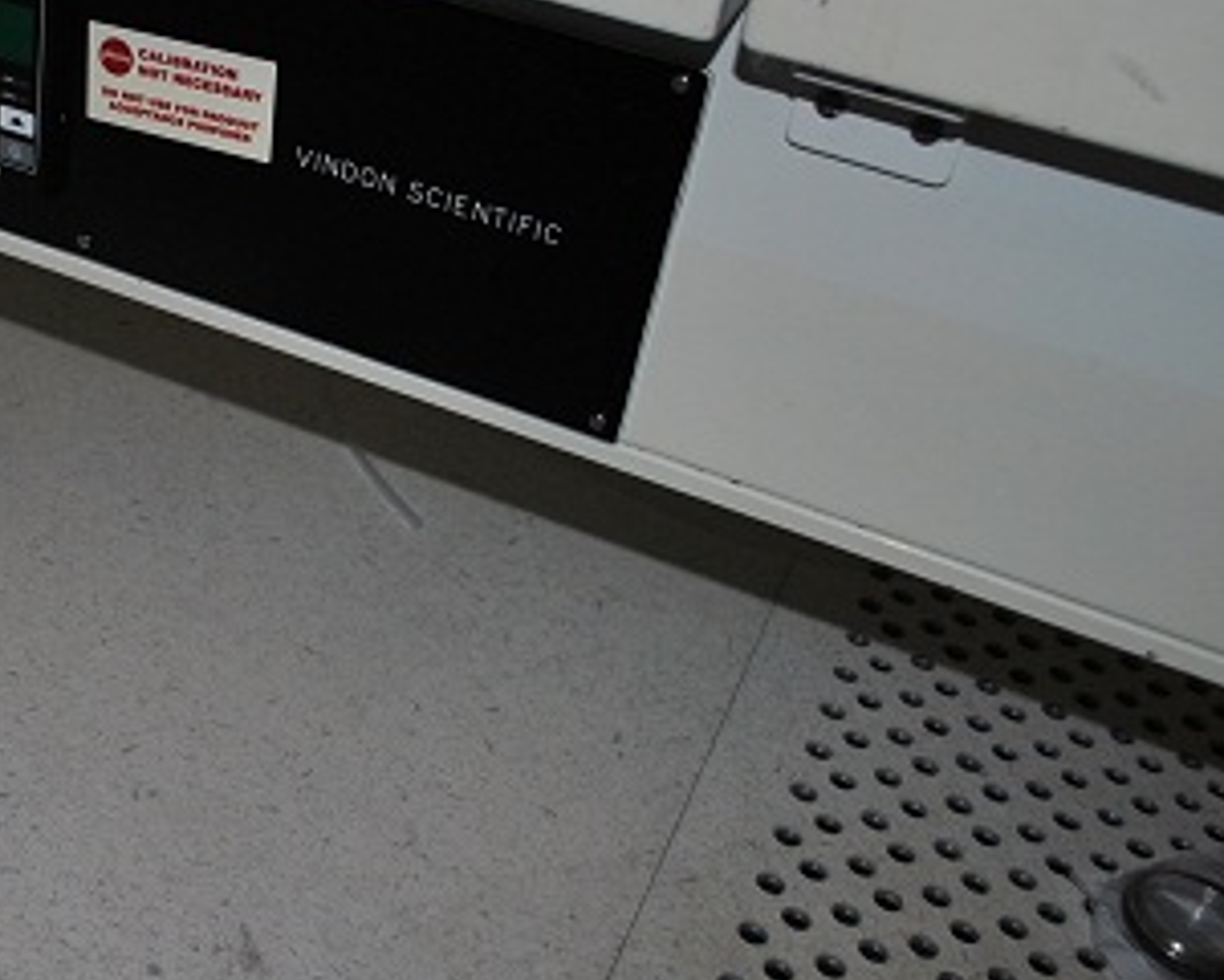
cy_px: 352
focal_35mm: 49
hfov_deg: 36.1
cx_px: 161
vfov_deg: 30.7
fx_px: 1776
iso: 200
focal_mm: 18
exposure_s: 1/60
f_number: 3.5
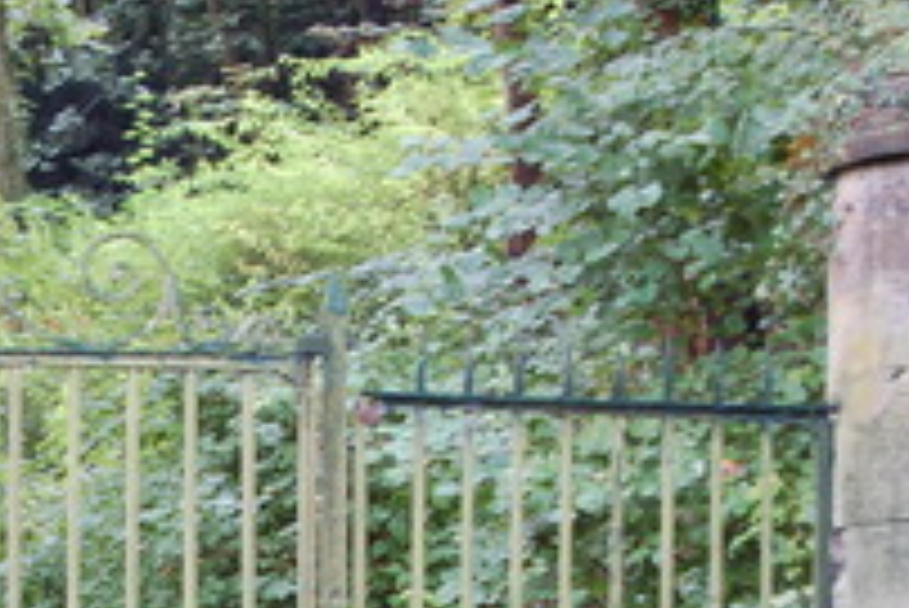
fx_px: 5669
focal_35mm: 224
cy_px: 671
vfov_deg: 6.1
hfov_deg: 9.0
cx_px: -297
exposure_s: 1/13
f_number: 6.3
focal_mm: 55
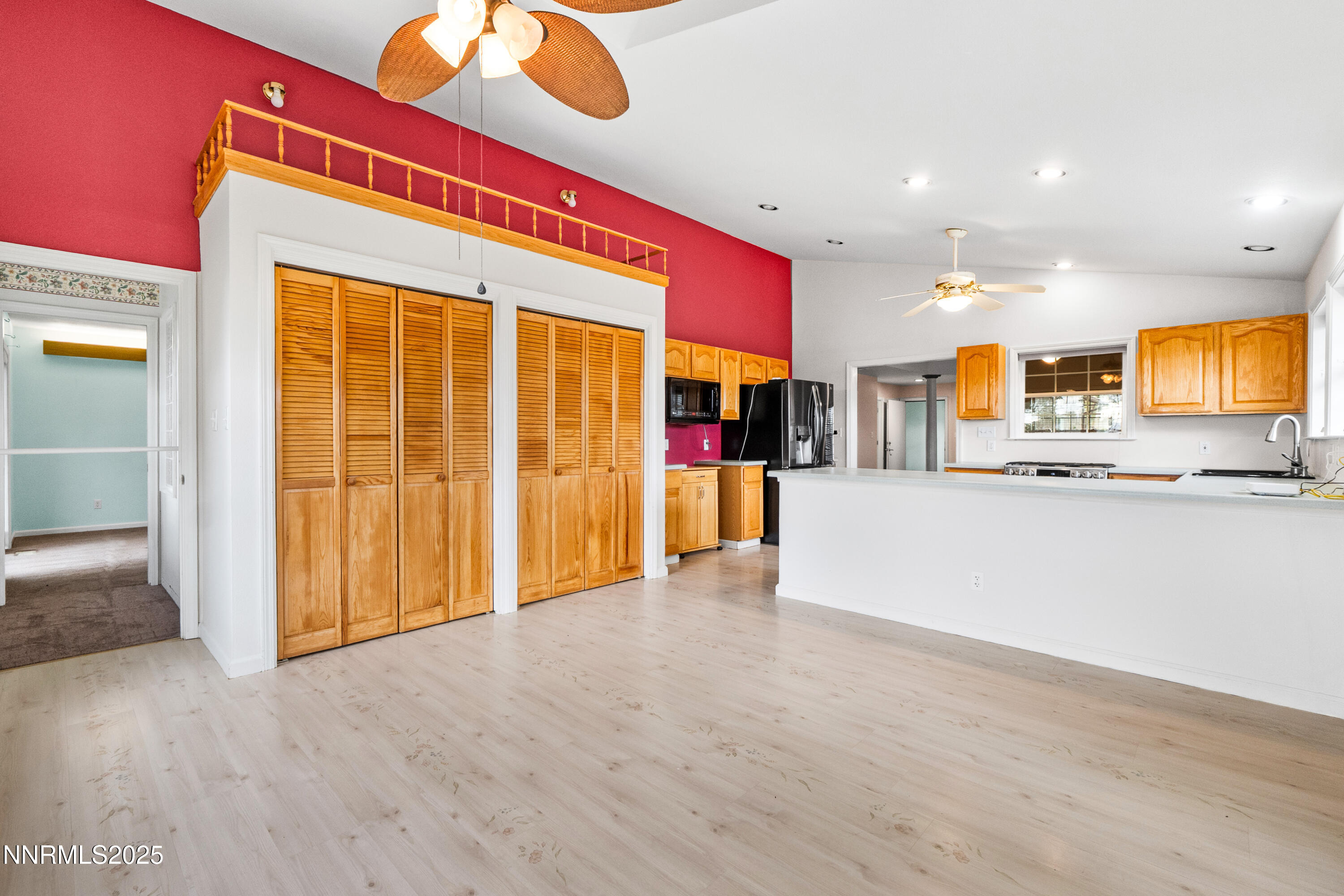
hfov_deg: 100.4
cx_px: 672
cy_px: 448
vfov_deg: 77.3
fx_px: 560
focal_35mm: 15
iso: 400
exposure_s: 1/13
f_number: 6.3
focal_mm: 10
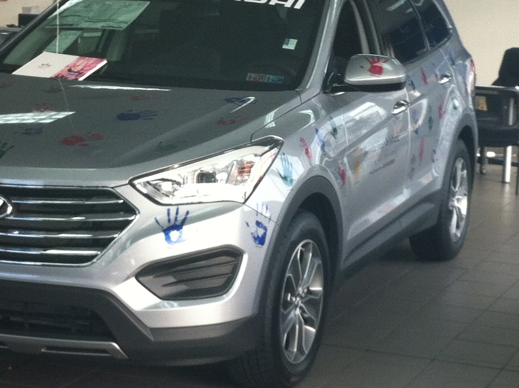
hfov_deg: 19.6
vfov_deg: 14.7
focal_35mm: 100
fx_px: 1498
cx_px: 304
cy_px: 131
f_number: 2.8
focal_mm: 3.85
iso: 80
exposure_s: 1/40
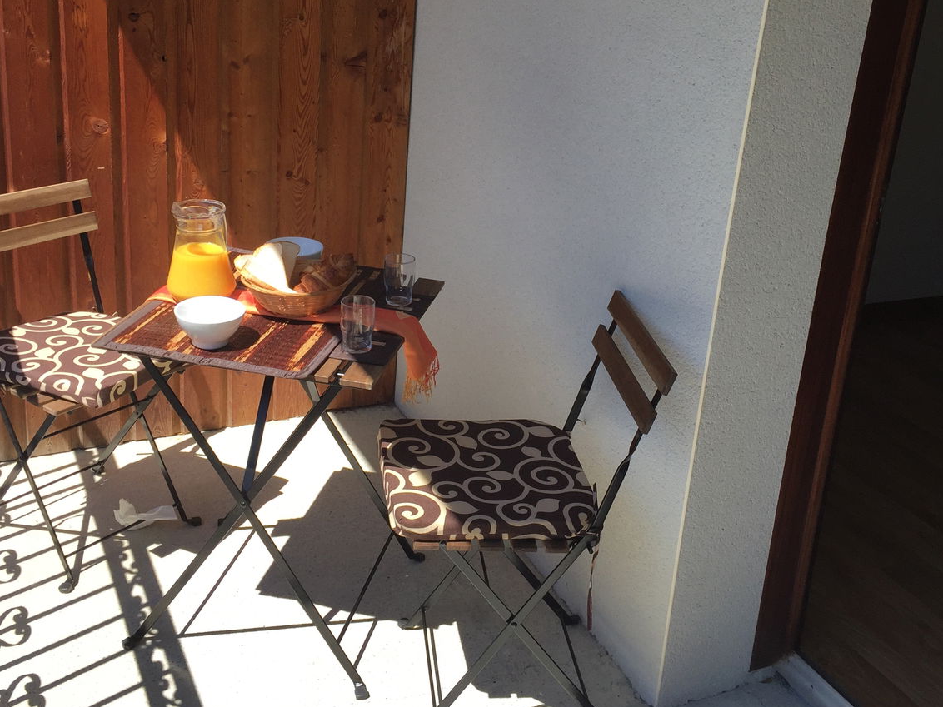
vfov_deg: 34.9
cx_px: 479
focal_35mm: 41
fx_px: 1117
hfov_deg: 45.8
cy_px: 258
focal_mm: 4.15
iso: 32
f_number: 2.2
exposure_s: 1/1163
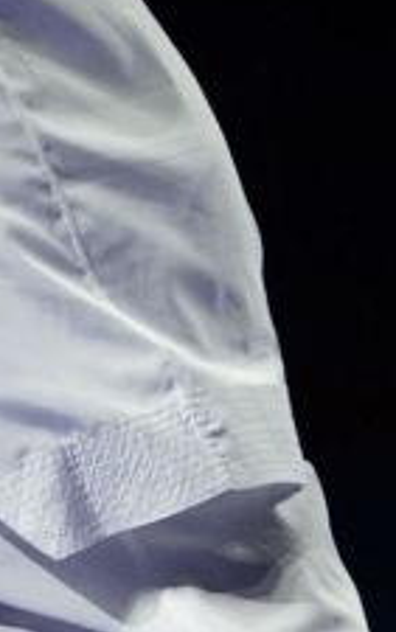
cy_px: -511
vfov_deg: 2.3
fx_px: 15718
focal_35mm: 912
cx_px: -531
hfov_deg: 1.4
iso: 1000
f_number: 2.8
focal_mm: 112
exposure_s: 1/1000
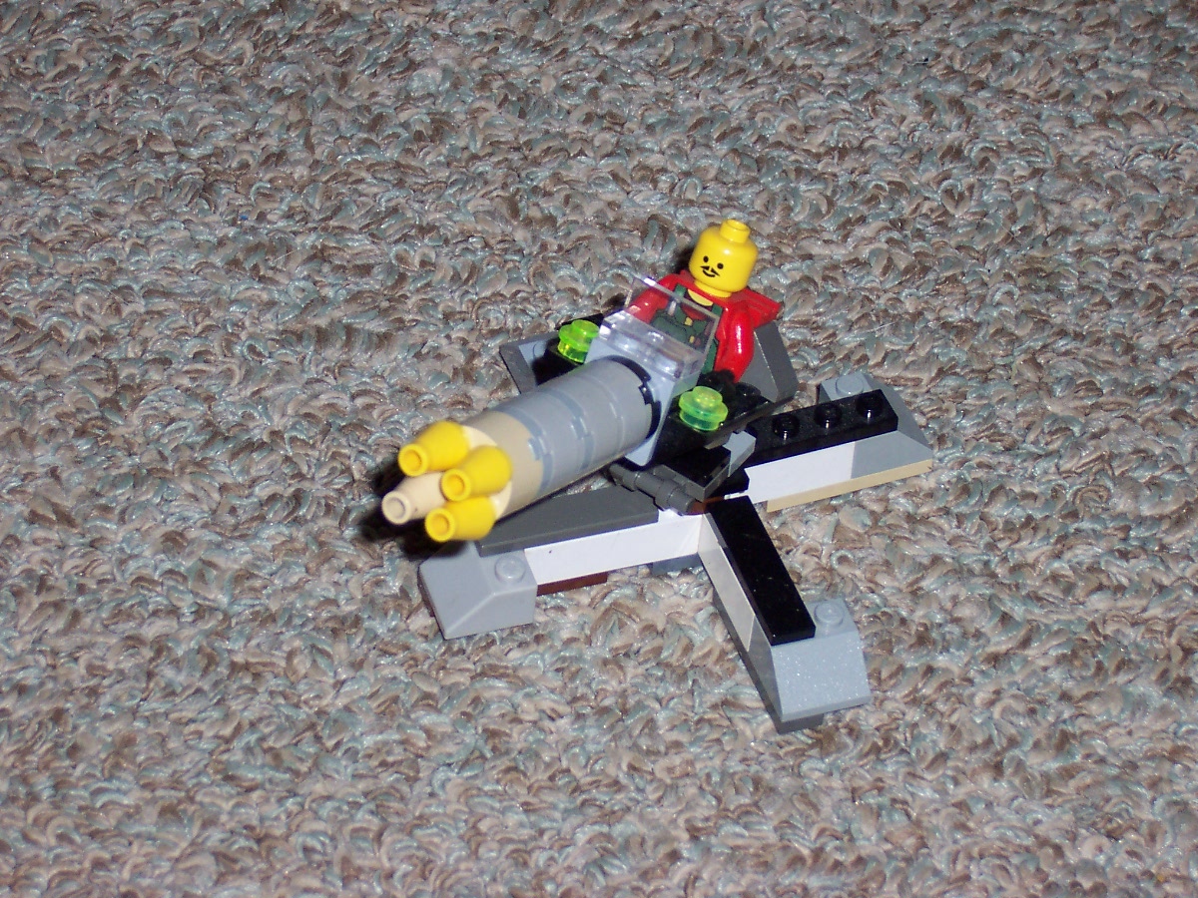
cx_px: 599
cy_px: 449
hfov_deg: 15.3
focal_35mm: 129
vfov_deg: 11.5
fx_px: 4464
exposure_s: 1/125
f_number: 4.8
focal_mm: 20
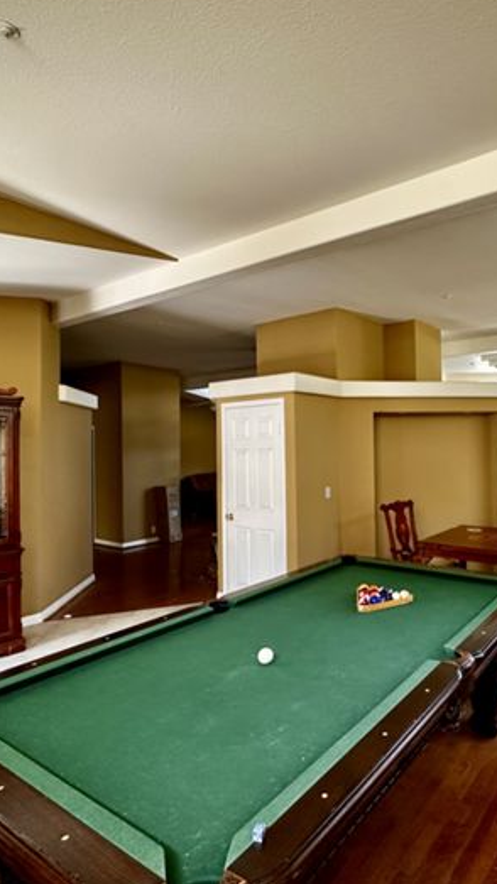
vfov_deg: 83.8
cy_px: 431
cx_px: 358
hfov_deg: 51.8
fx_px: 492
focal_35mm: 21
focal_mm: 2.22
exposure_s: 1/99
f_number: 2.2
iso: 200
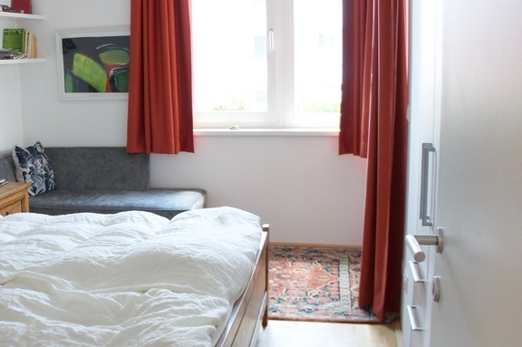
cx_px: 109
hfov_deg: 39.6
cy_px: 186
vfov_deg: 28.0
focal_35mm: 48
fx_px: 695
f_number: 4
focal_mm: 18
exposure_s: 1/60
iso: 800
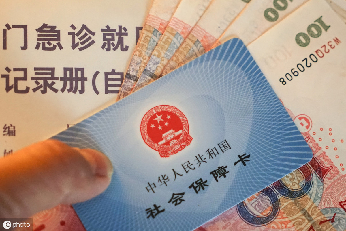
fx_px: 1009
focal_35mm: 105
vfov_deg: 13.0
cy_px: 116
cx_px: 173
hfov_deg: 19.5
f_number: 4
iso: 4000
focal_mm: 70
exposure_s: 1/160
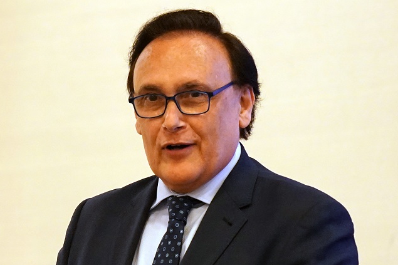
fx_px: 4542
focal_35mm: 411
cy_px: 321
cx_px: 149
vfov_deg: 3.3
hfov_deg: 5.0
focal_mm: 145
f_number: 4.5
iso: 4000
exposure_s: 1/100
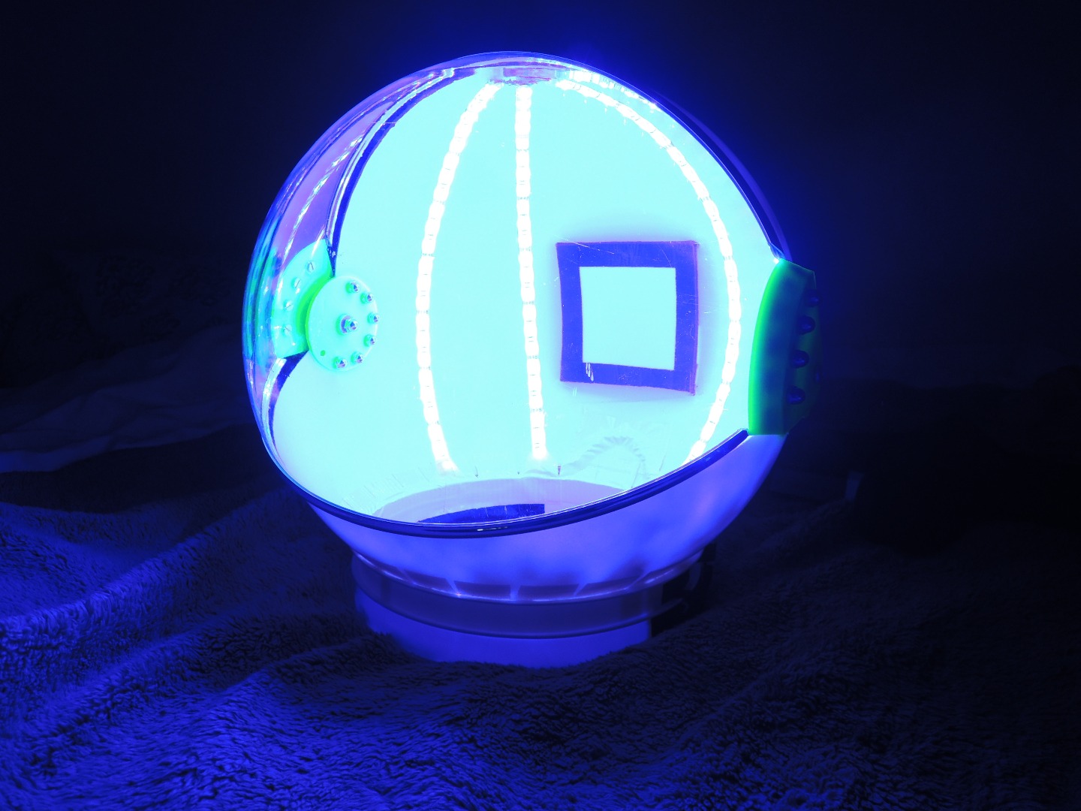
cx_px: 540
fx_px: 749
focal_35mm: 24
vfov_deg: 56.8
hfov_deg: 71.6
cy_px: 406
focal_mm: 4.3
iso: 100
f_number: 2.8
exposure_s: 1/15
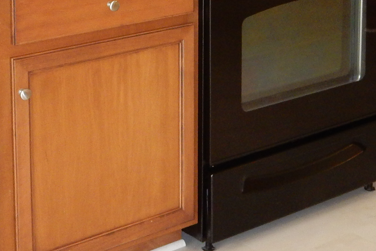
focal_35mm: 100
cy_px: -123
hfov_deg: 20.2
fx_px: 1044
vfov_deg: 13.0
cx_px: 297
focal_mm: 5.4
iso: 280
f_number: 4
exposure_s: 1/30
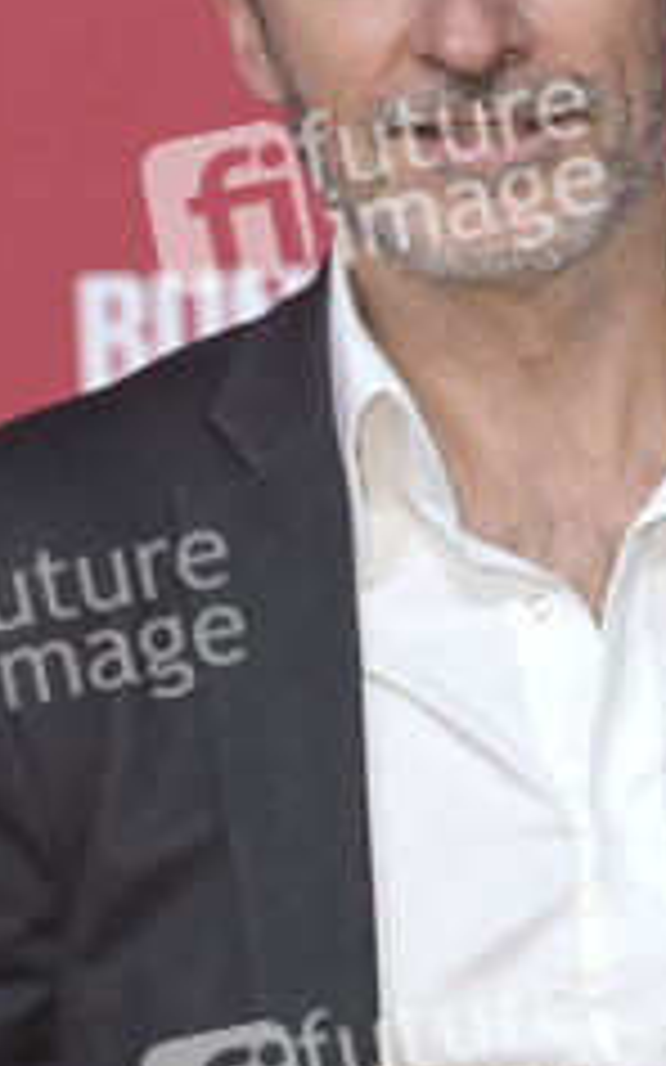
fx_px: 7991
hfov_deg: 4.8
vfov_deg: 7.6
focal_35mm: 275
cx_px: 504
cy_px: 414
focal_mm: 160
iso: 1600
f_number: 5
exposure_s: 1/400
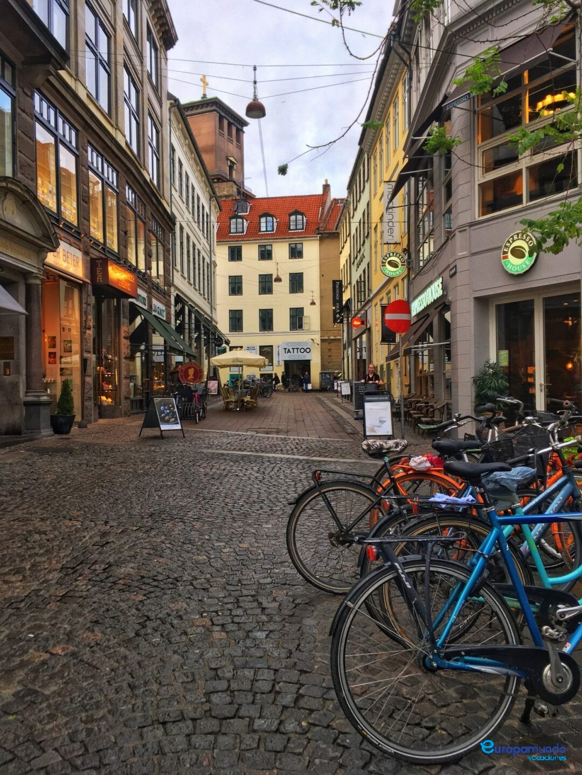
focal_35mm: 29
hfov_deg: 48.2
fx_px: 650
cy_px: 388
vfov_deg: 61.7
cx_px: 291
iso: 40
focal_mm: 4.15
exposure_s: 1/100
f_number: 2.2
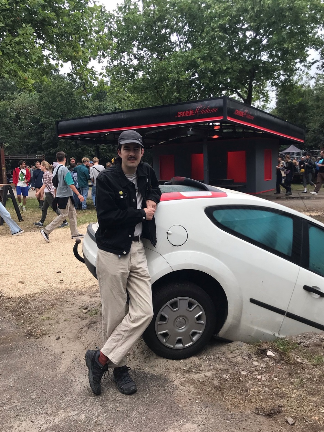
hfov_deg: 48.2
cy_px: 221
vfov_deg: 61.7
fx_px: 362
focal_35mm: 29
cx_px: 165
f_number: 1.8
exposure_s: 1/493
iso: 20
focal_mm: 3.99
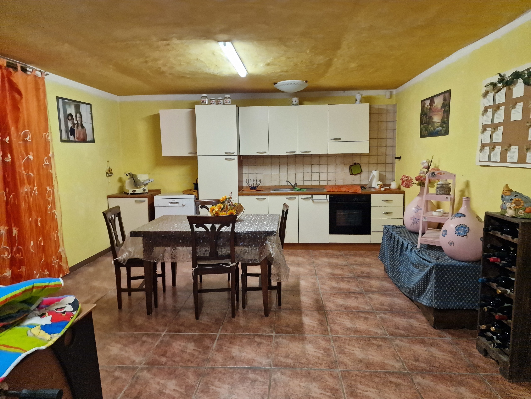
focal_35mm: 23
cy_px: 200
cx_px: 266
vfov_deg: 58.9
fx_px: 353
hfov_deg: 73.9
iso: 1000
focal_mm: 6.4
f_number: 1.8
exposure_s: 1/120
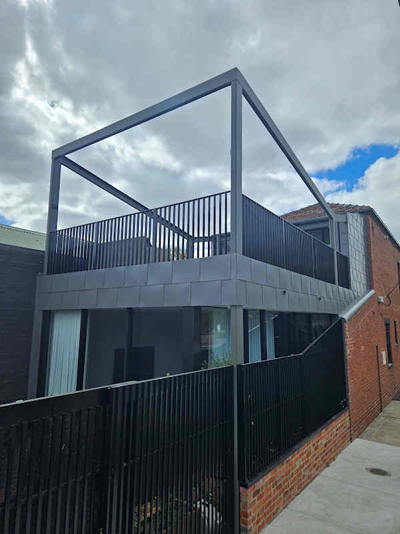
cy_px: 267
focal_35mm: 23
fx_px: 354
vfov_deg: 73.9
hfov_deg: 58.9
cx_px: 200
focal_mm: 5.4
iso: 25
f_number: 1.8
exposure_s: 1/2060
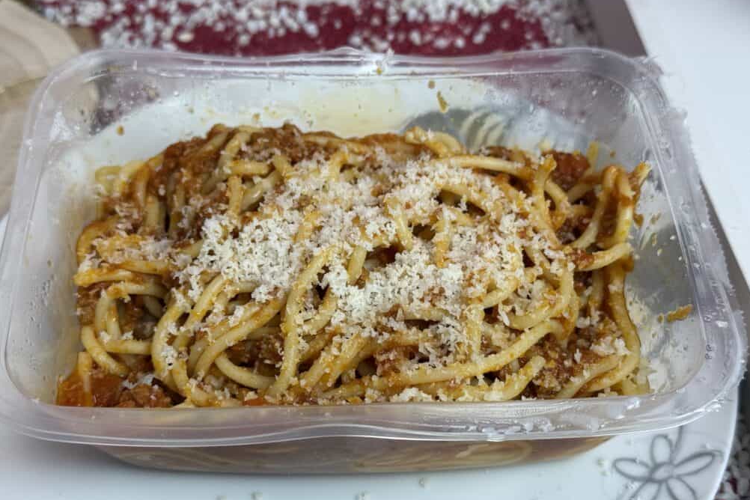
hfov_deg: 38.9
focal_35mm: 51
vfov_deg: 26.5
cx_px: 371
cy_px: 268
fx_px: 1062
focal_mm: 6.76
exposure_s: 1/100
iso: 64
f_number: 1.78
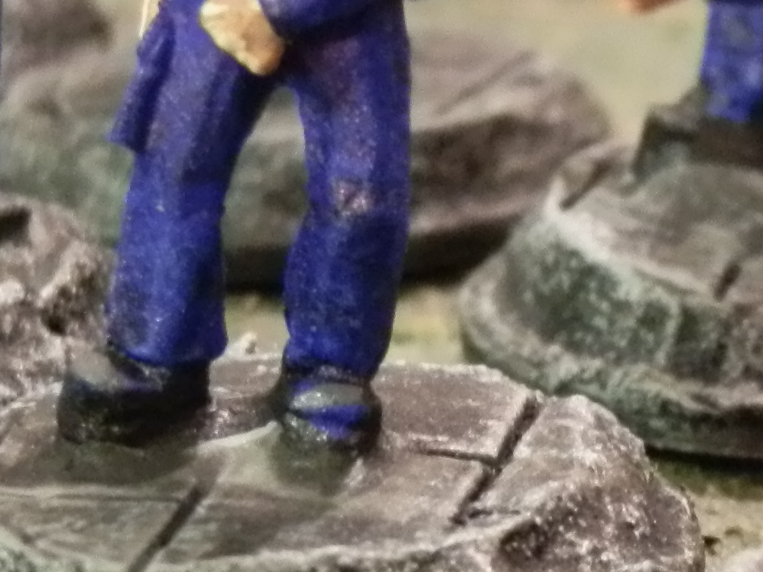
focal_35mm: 219
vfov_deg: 6.8
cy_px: 363
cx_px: 1113
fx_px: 4828
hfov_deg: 8.8
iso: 400
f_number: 3.7
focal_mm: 10.99
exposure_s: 1/6
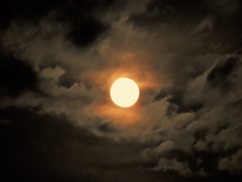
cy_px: 91
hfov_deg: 4.6
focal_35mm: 435
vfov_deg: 3.4
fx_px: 3041
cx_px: 121
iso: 1800
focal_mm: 77.5
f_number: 4.9
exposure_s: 1/15
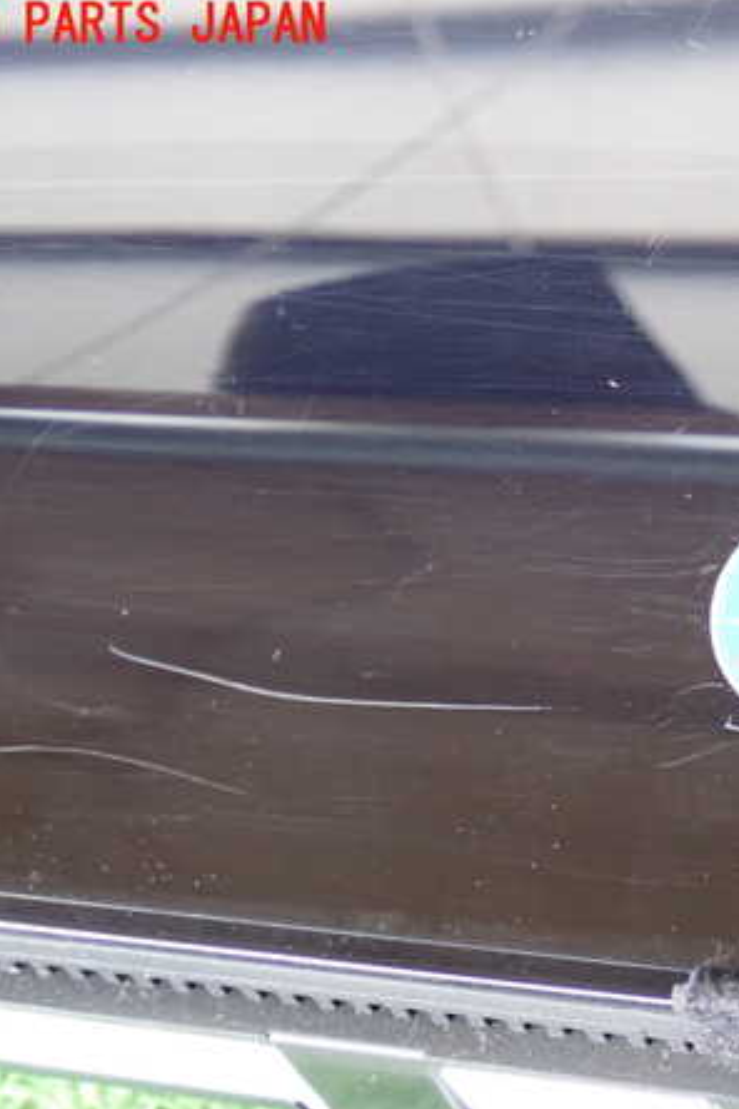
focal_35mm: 66
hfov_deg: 20.3
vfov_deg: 30.5
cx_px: 622
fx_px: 2032
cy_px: 557
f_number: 3.1
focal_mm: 8.4
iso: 800
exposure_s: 1/15
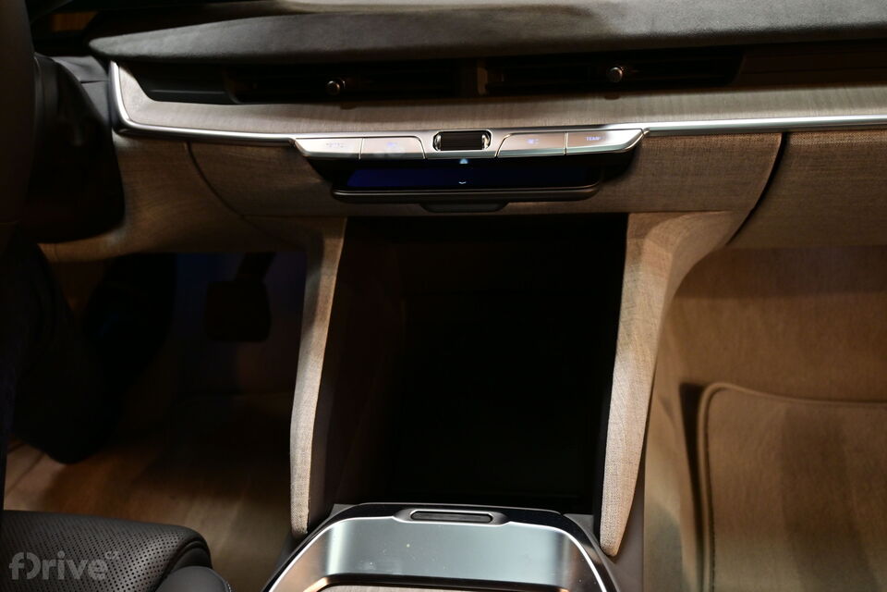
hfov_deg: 55.1
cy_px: 296
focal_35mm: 34
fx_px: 850
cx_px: 444
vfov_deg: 38.4
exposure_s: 1/40
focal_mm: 23
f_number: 4.2
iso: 720
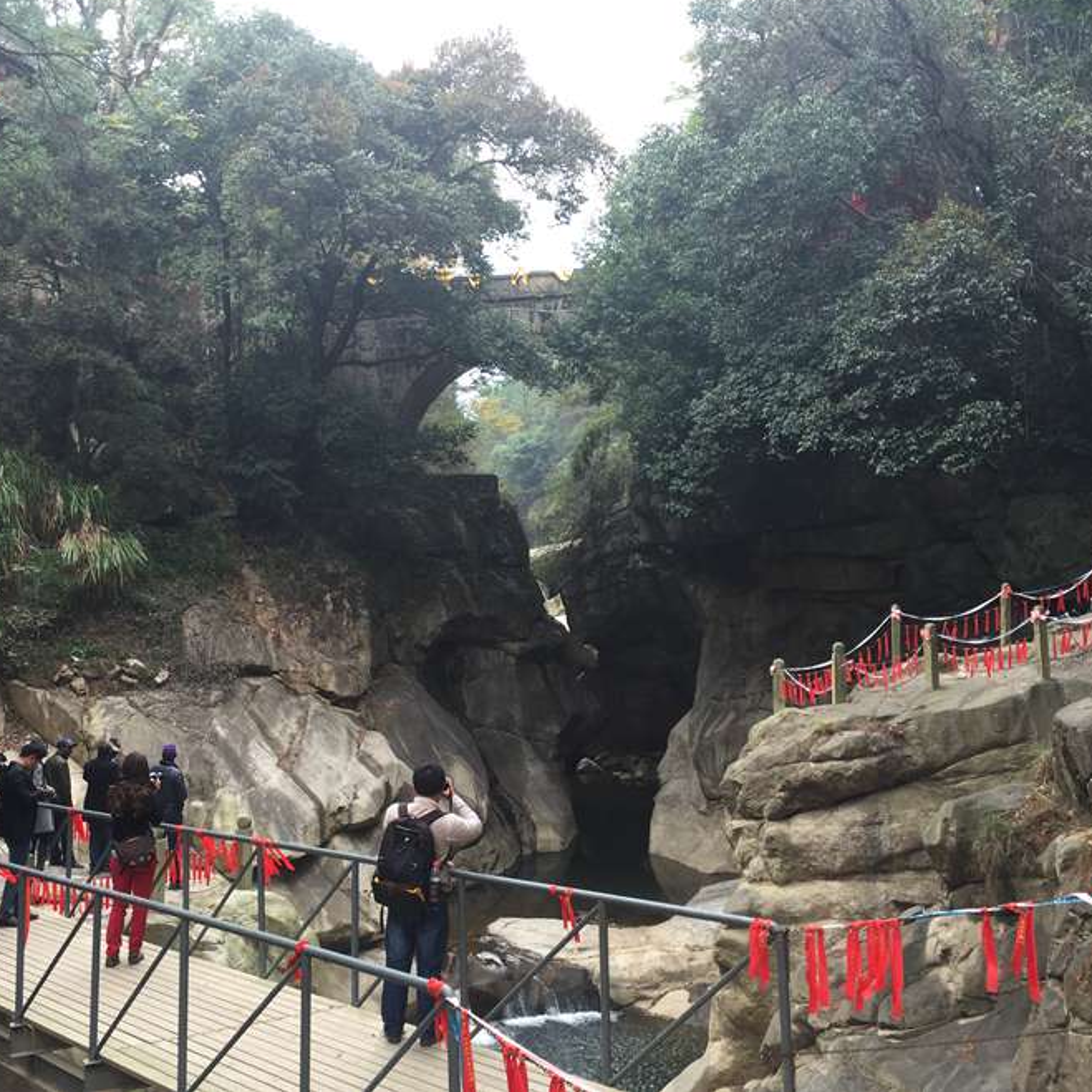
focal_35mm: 35
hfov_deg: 46.9
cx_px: 431
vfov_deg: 47.2
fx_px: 1249
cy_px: 534
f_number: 2.2
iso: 32
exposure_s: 1/60
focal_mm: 4.15
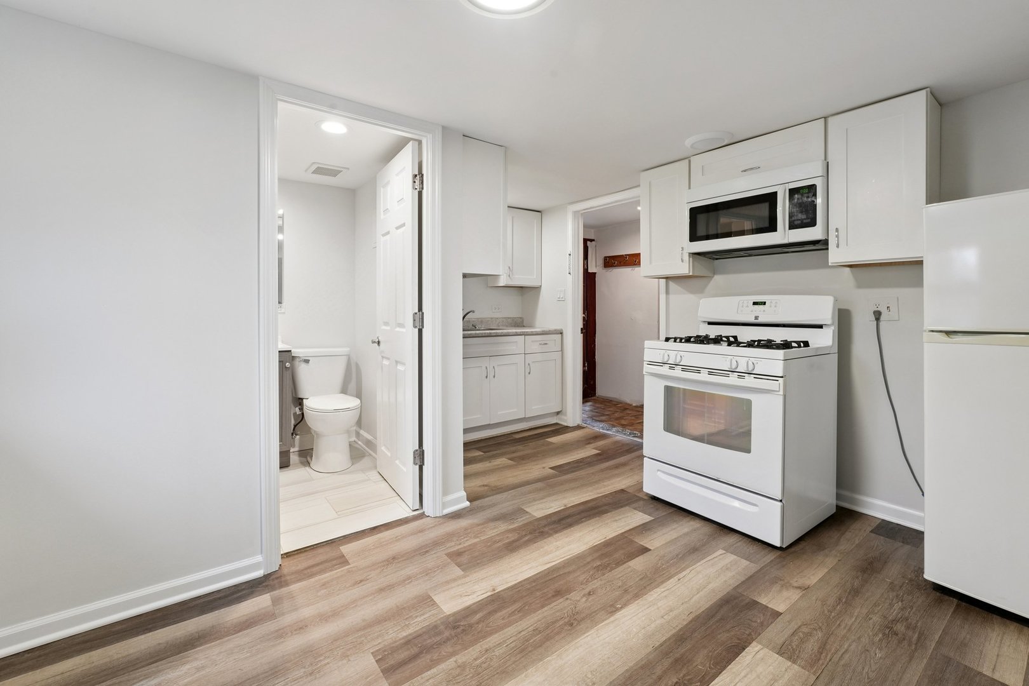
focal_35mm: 15
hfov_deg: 100.8
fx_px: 426
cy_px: 343
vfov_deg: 77.7
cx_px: 514
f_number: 13
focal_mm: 14.9
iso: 400
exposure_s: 1/4
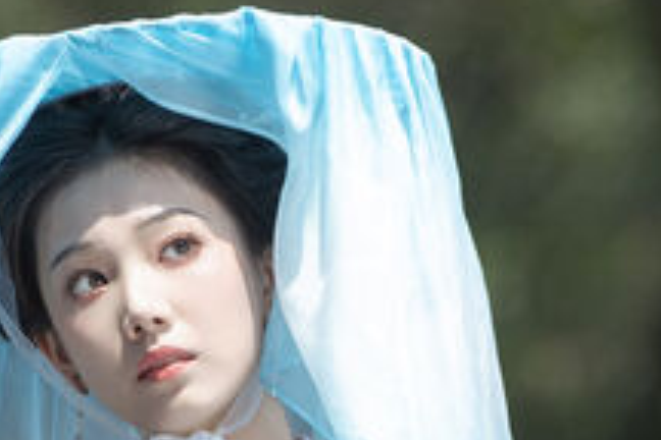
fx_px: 19351
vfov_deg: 1.3
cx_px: 774
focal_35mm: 1054
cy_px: 568
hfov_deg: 2.0
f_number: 2.8
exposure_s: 1/640
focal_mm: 190
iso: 100
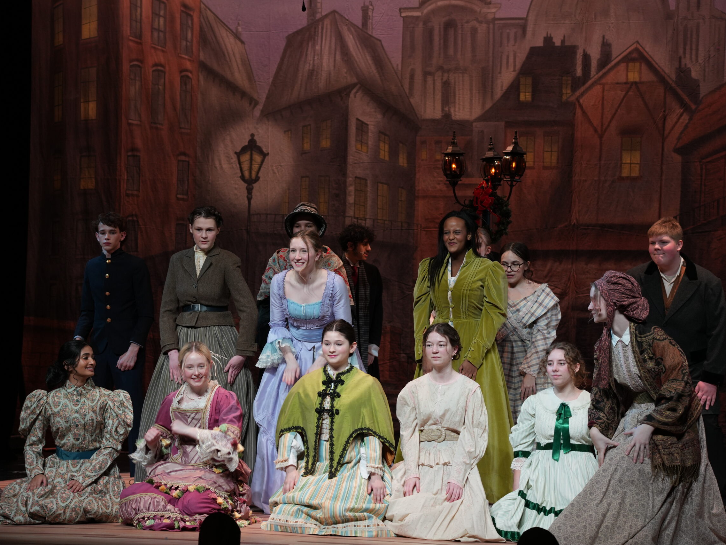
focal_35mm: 117
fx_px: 2454
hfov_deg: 16.8
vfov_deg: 12.7
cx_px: 351
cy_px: 272
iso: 800
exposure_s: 1/125
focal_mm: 108
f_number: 4.5
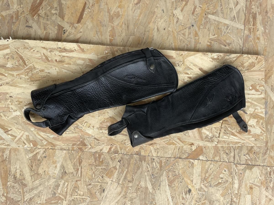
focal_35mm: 26
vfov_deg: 53.1
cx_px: 137
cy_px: 102
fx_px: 206
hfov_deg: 67.3
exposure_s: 1/186
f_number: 1.6
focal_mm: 4.2
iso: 32
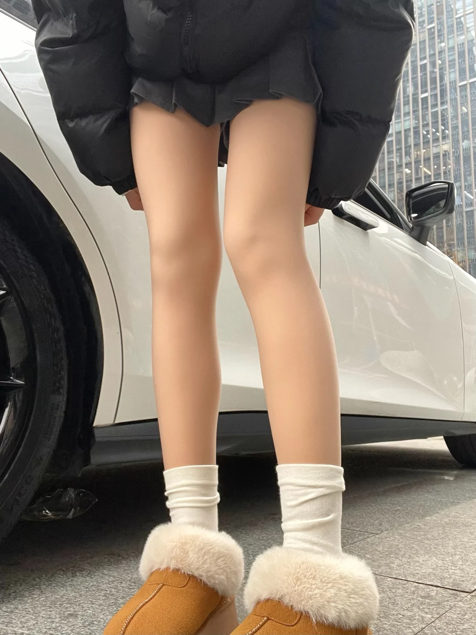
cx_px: 238
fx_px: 550
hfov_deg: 46.8
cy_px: 318
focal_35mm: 30
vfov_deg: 60.0
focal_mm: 2.71
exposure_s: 1/74
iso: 100
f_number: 2.2
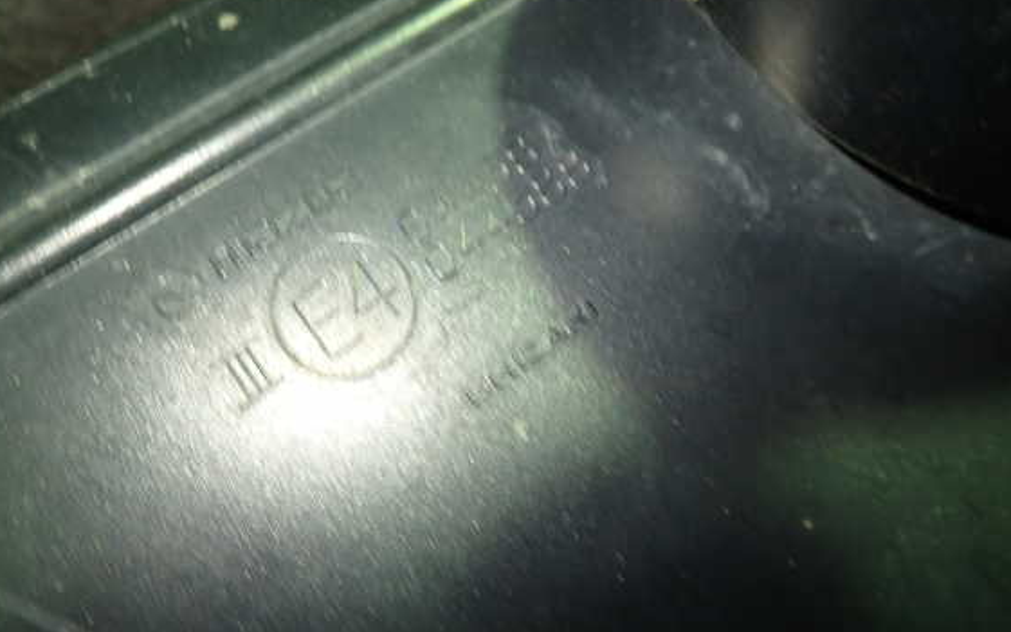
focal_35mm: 34
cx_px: 490
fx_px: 937
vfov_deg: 37.3
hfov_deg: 56.7
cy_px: 306
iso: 320
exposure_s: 1/30
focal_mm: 5.4
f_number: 2.3
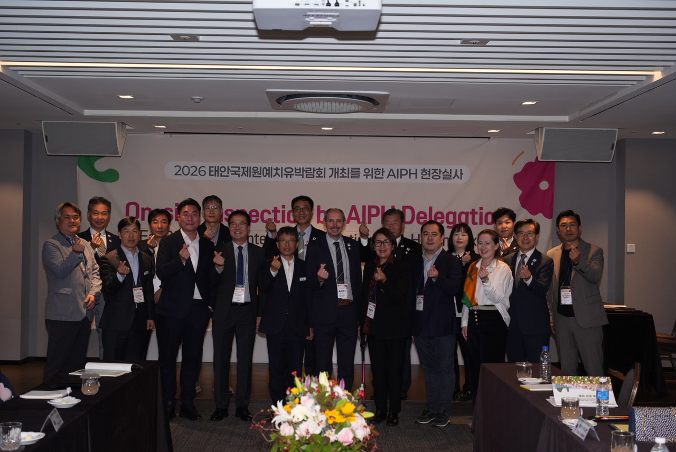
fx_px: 939
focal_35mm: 50
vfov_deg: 27.0
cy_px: 226
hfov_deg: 39.6
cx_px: 338
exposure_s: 1/125
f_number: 4.5
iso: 500
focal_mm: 50
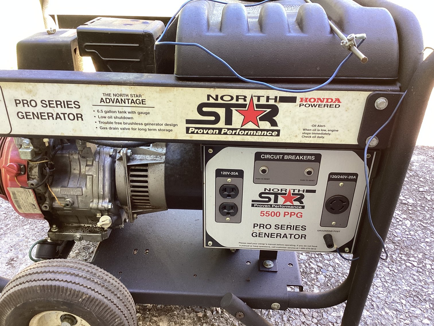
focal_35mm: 31
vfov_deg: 45.4
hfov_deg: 58.3
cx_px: 217
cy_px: 163
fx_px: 389
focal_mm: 3.3
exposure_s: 1/50
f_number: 2.4
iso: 50
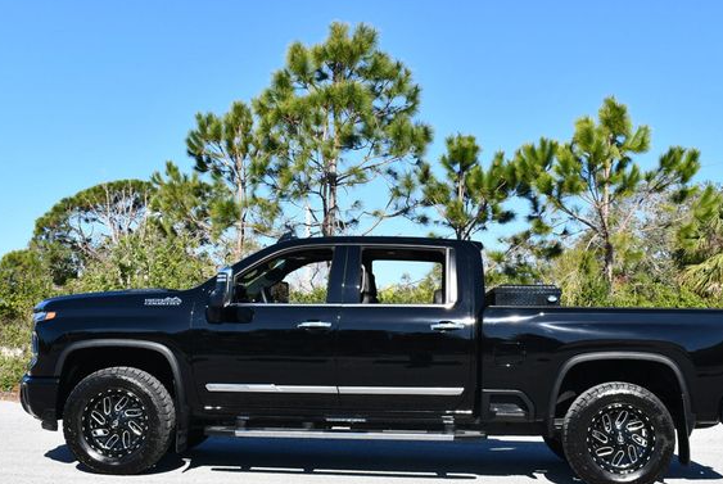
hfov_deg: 39.5
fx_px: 1005
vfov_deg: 27.1
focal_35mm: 50
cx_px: 393
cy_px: 255
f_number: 8
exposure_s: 1/250
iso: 110
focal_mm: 22
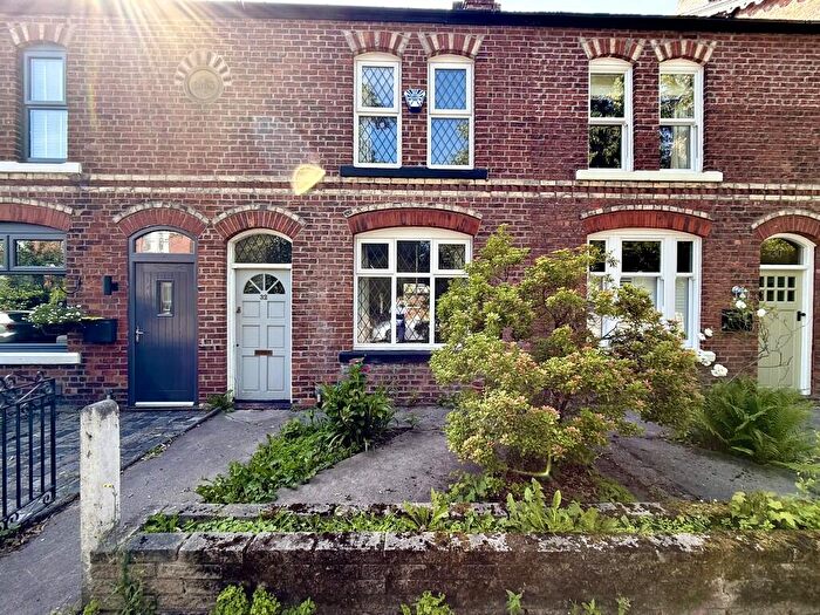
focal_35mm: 14
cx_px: 410
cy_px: 308
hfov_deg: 102.1
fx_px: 332
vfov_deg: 85.7
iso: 50
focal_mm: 2.22
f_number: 2.2
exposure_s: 1/187
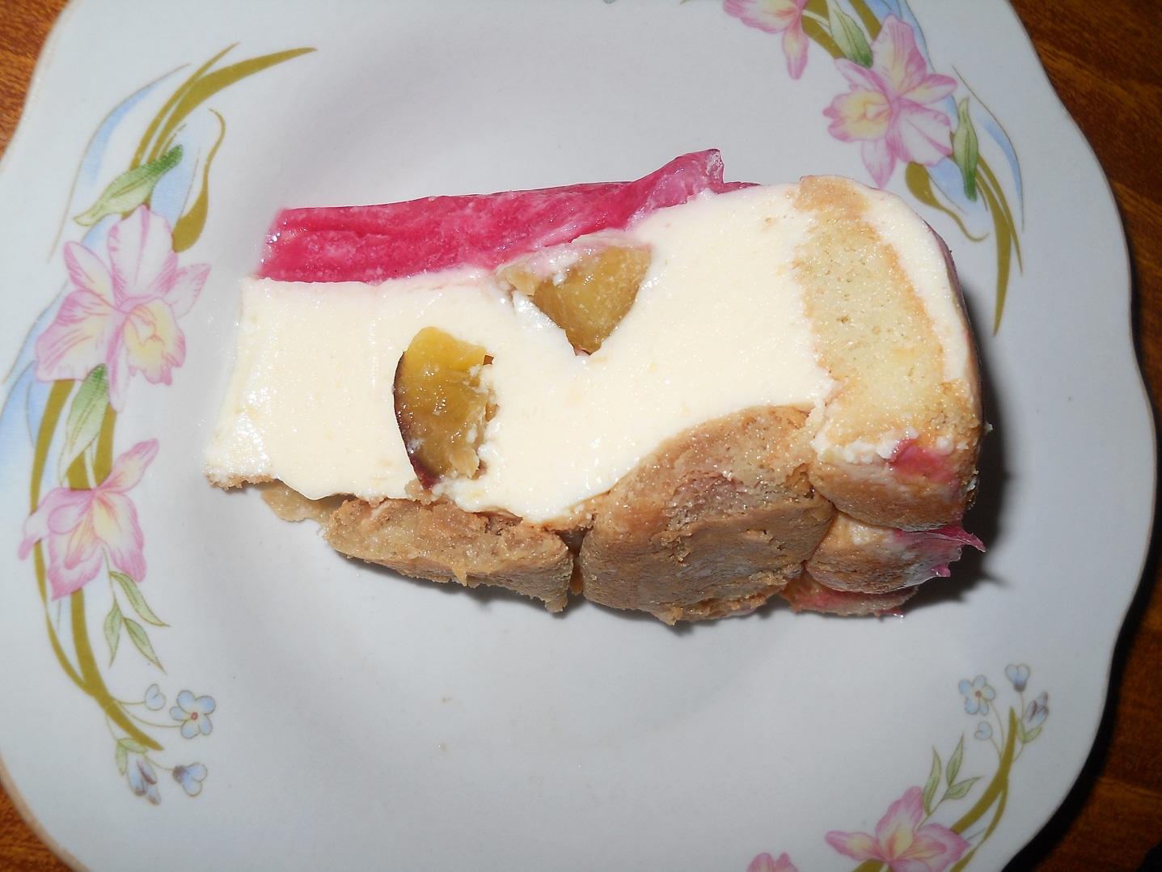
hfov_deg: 45.8
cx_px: 581
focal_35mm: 41
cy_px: 436
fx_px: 1376
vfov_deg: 35.1
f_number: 5.5
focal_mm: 6.72
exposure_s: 1/30
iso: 80
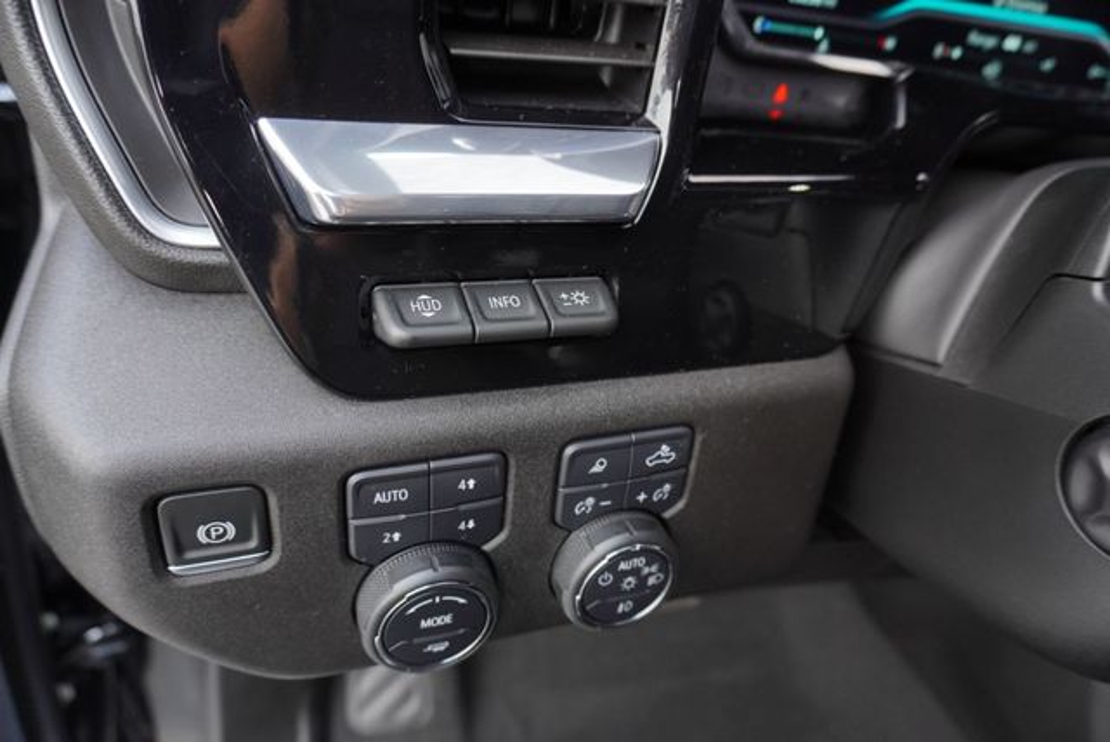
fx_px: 741
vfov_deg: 53.2
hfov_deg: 73.7
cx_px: 555
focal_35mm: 24
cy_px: 371
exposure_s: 1/320
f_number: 4
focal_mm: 16
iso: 640
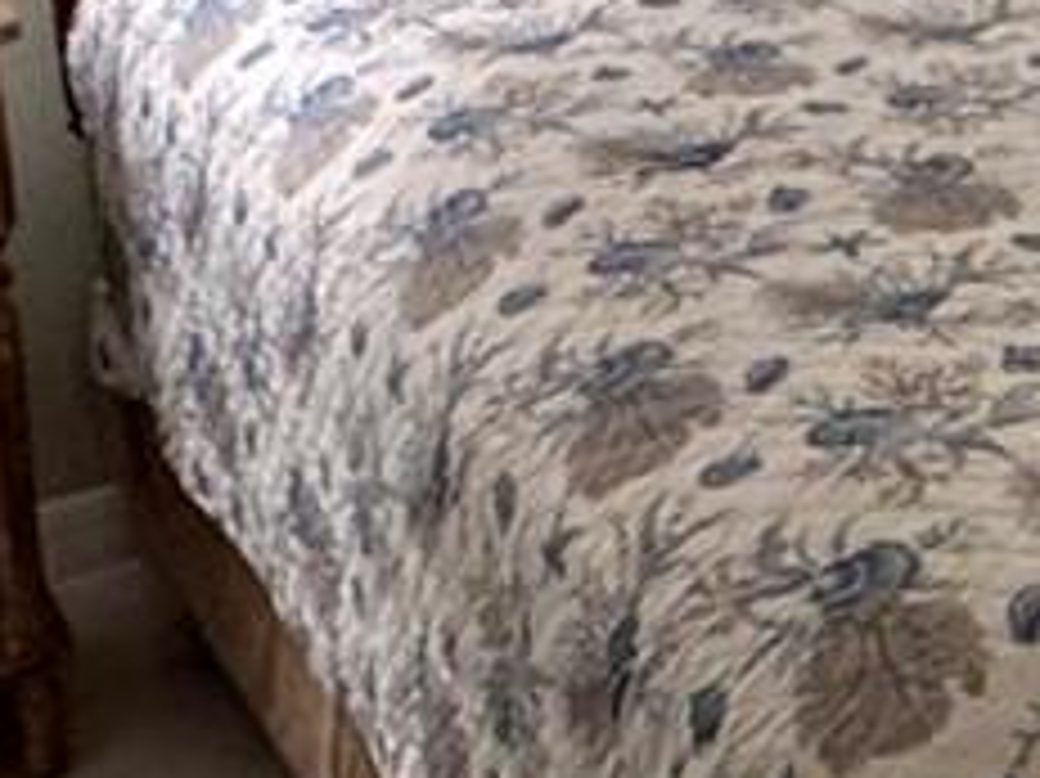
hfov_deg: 17.8
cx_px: 1614
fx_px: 2913
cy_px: -281
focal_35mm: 97
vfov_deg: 14.5
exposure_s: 1/60
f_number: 2.2
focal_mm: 2.22
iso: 500
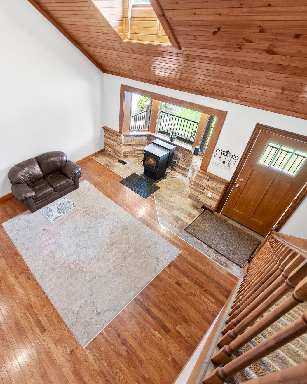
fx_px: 216
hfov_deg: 68.2
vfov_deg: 83.3
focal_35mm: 19
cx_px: 95
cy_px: 188
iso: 640
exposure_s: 1/1.25
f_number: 10
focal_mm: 13
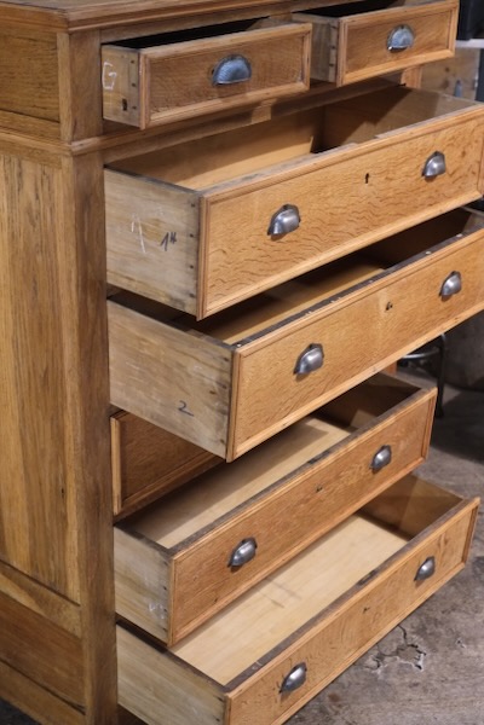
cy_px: 362
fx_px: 1069
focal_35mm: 53
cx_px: 242
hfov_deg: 25.5
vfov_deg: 37.5
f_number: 4
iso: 3200
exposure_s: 1/125
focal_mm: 35
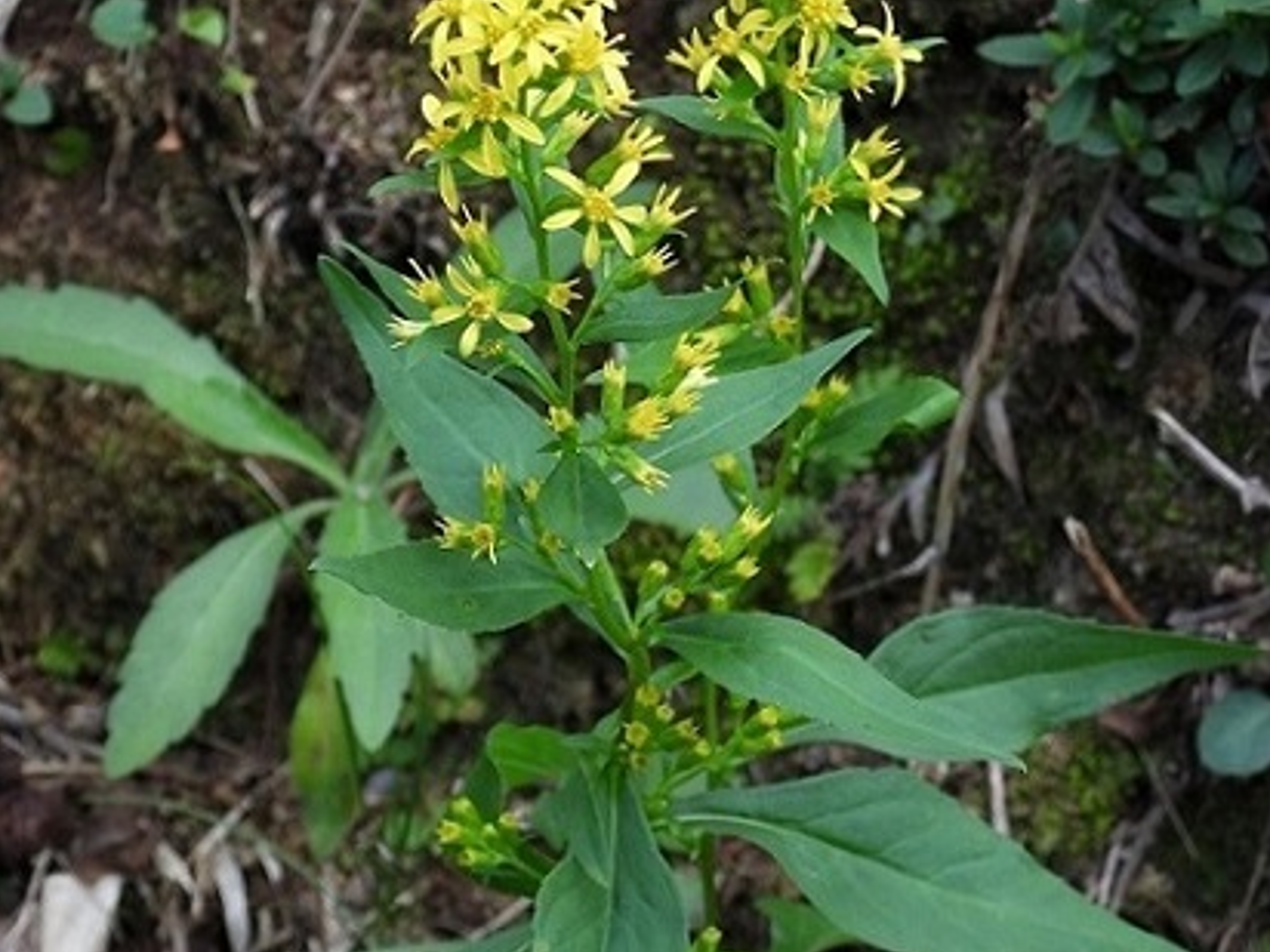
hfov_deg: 12.7
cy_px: 525
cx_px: 635
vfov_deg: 9.6
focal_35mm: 155
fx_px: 5687
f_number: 4
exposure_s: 1/160
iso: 100
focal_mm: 20.7
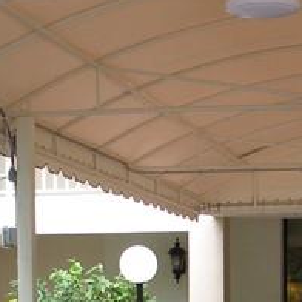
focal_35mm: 125
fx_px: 1234
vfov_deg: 13.3
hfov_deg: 13.7
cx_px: 316
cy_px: 438
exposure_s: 1/64.5
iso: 64
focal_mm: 4.7
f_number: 2.8
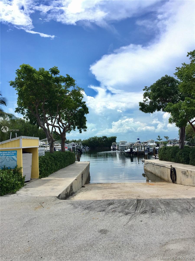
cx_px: 98
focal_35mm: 29
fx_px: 218
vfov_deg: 61.7
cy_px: 130
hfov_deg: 48.2
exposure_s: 1/2326
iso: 32
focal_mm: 4.15
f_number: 2.2
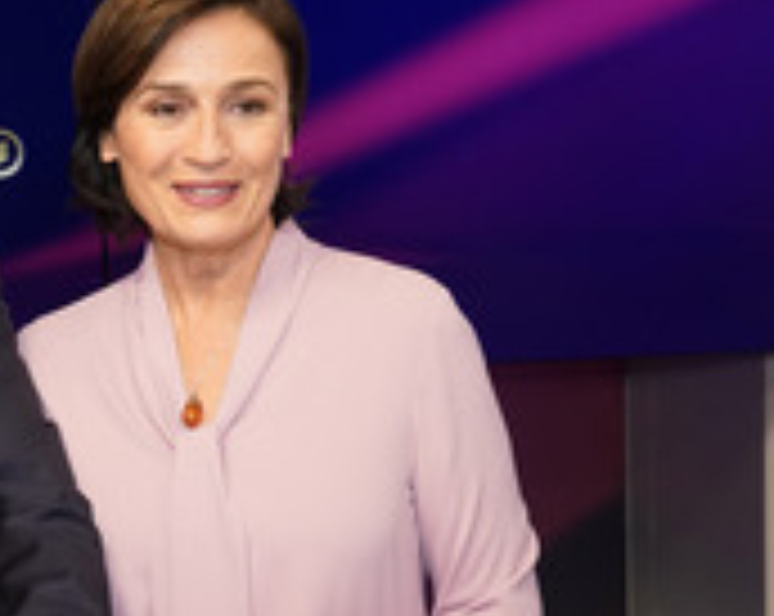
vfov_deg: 22.0
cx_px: -43
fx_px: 1578
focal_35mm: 69
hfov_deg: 25.8
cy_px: 405
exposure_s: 1/160
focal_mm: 28
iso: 2000
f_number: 5
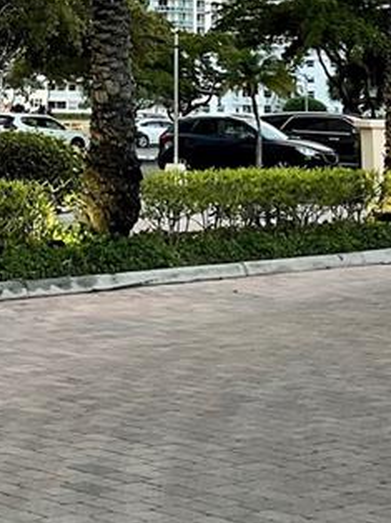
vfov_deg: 16.9
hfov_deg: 13.2
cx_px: 23
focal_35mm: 111
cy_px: -128
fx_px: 1674
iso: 20
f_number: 1.8
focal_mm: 3
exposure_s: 1/120
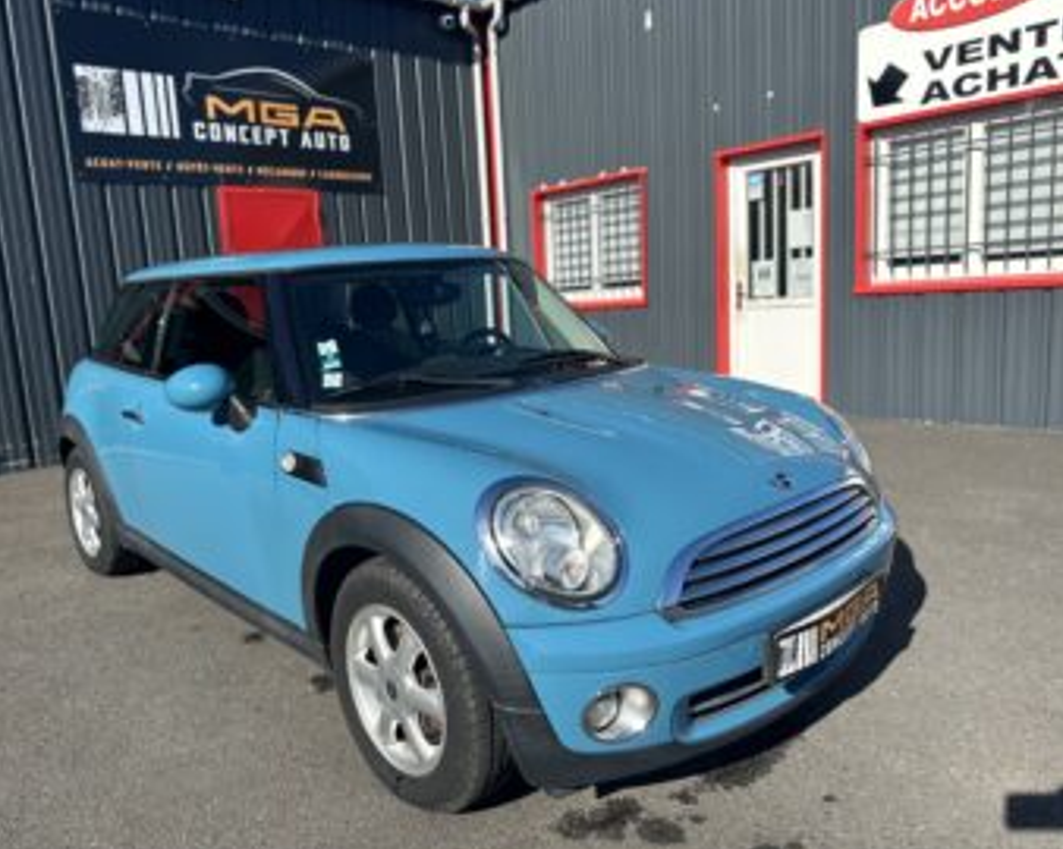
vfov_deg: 54.9
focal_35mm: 26
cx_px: 483
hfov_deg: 65.9
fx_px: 818
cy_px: 432
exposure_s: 1/3717
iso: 80
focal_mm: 6.86
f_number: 1.78
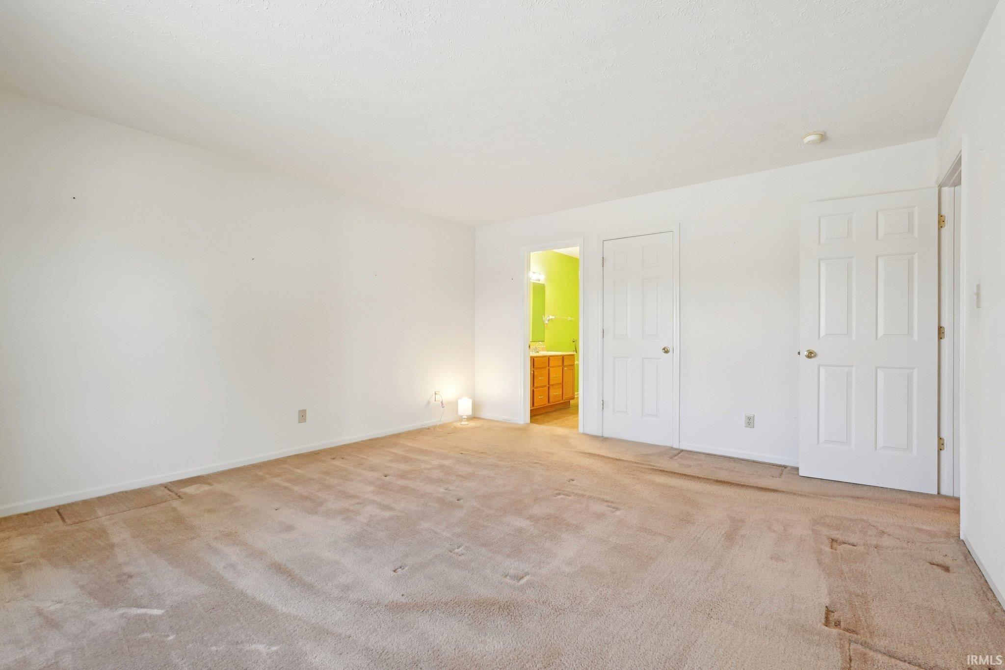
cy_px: 335
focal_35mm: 16
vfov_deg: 73.7
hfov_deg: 96.7
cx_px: 502
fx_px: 447
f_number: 8
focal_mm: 16
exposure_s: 1/30
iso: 1000
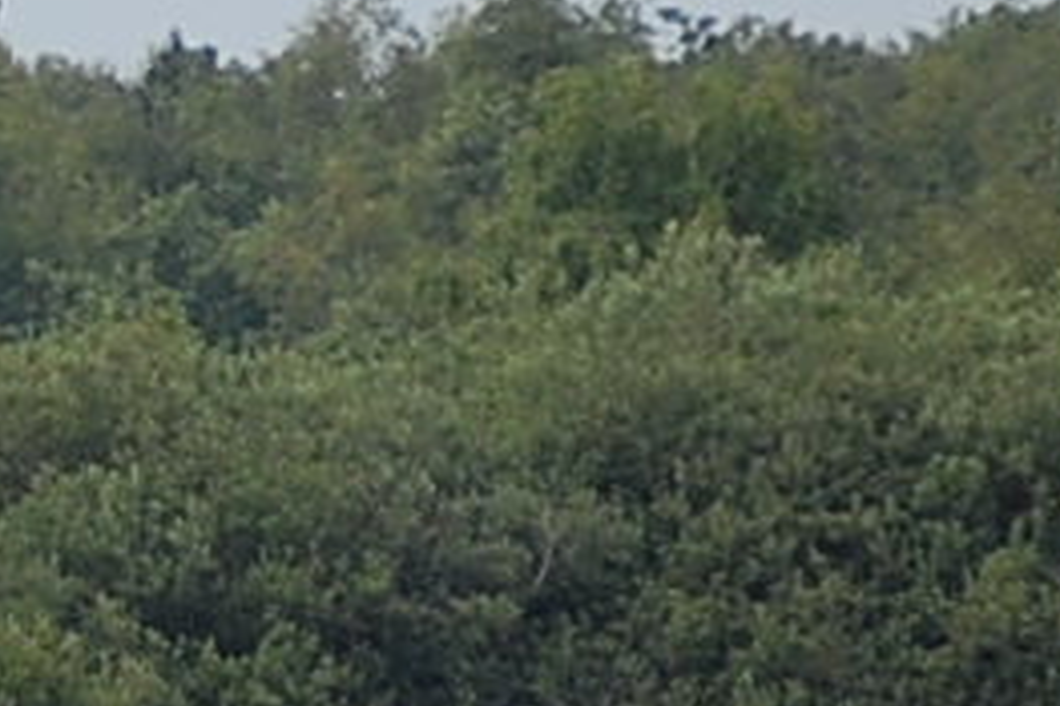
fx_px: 50523
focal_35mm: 1717
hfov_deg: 1.2
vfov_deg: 0.8
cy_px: 274
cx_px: -492
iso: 400
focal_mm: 200
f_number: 5.6
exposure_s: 1/1600
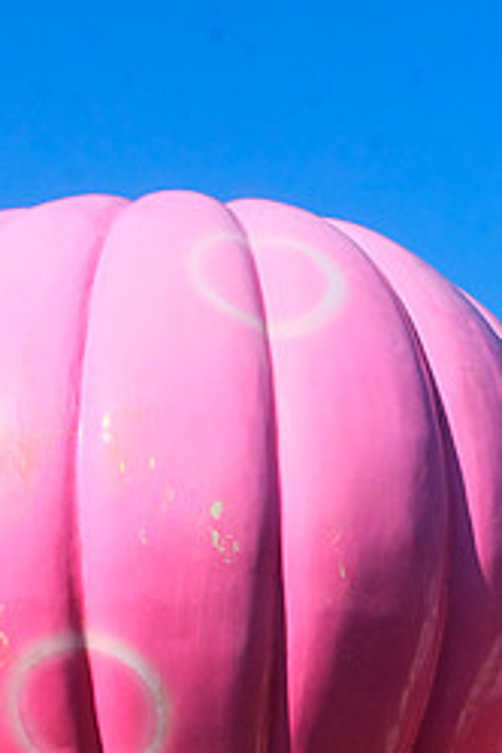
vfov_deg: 20.9
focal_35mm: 93
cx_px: 609
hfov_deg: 14.2
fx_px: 1945
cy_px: 817
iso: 640
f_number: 22
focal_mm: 19.6
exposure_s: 1/200
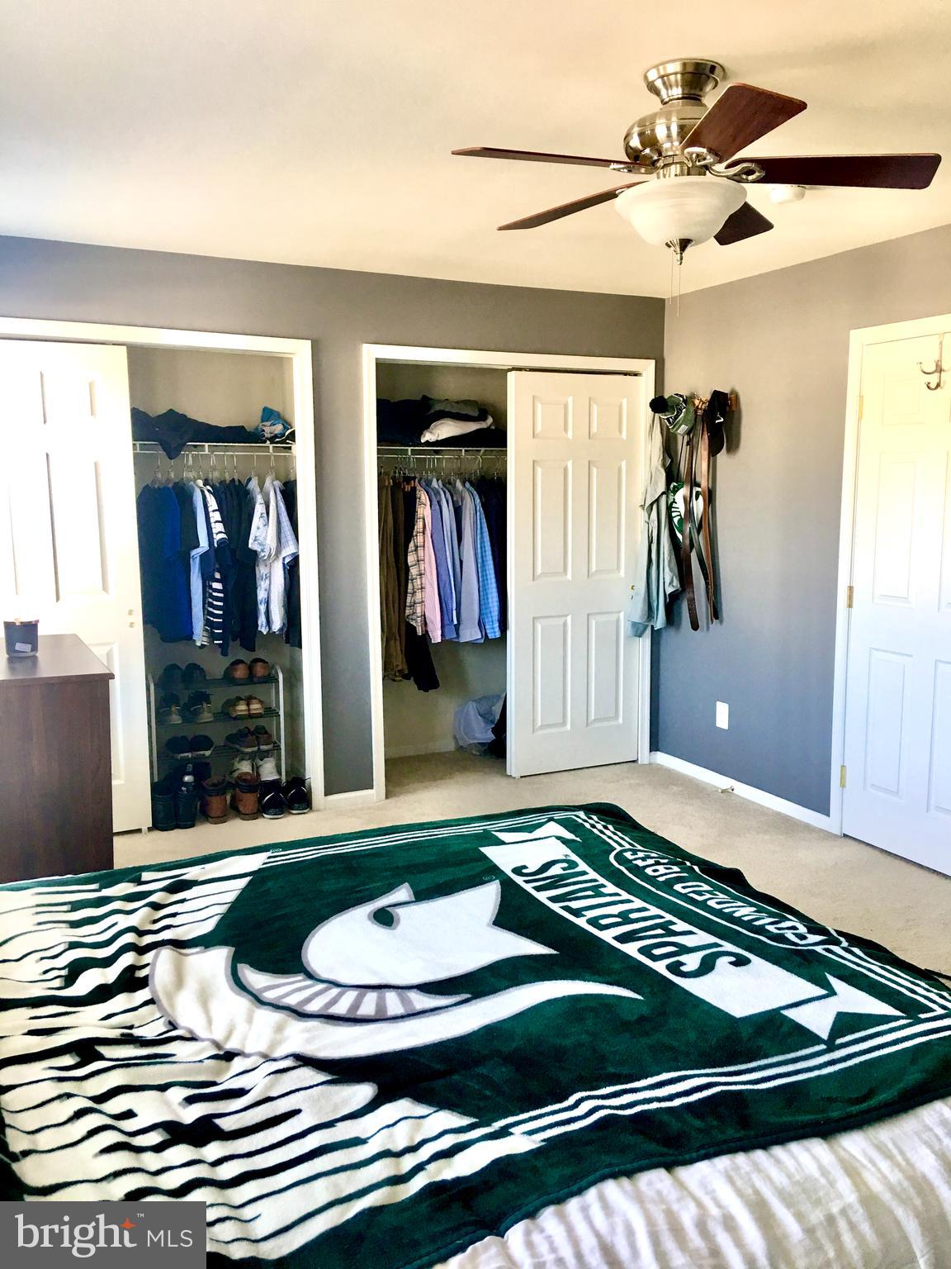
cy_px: 634
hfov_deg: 48.2
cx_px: 476
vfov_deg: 61.7
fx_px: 1062
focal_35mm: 29
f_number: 2.2
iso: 25
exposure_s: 1/15
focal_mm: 4.15
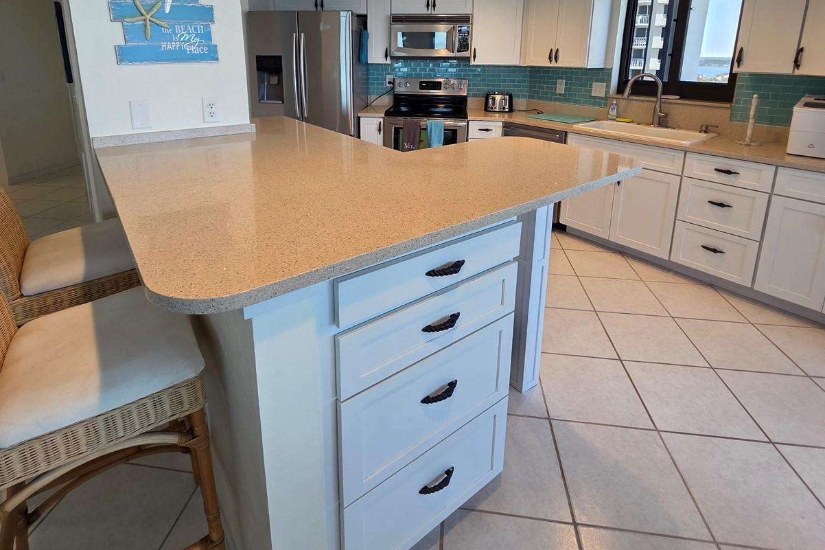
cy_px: 161
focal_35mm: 18
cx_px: 402
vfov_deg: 64.6
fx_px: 412
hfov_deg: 90.0
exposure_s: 1/120
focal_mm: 2.2
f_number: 1.9
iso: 100
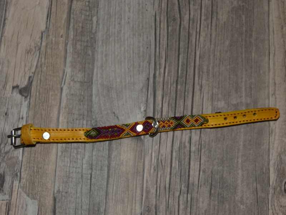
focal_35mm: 36
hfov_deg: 51.4
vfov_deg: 39.7
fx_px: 297
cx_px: 143
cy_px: 108
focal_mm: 6.5
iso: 80
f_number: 3.5
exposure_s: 1/60
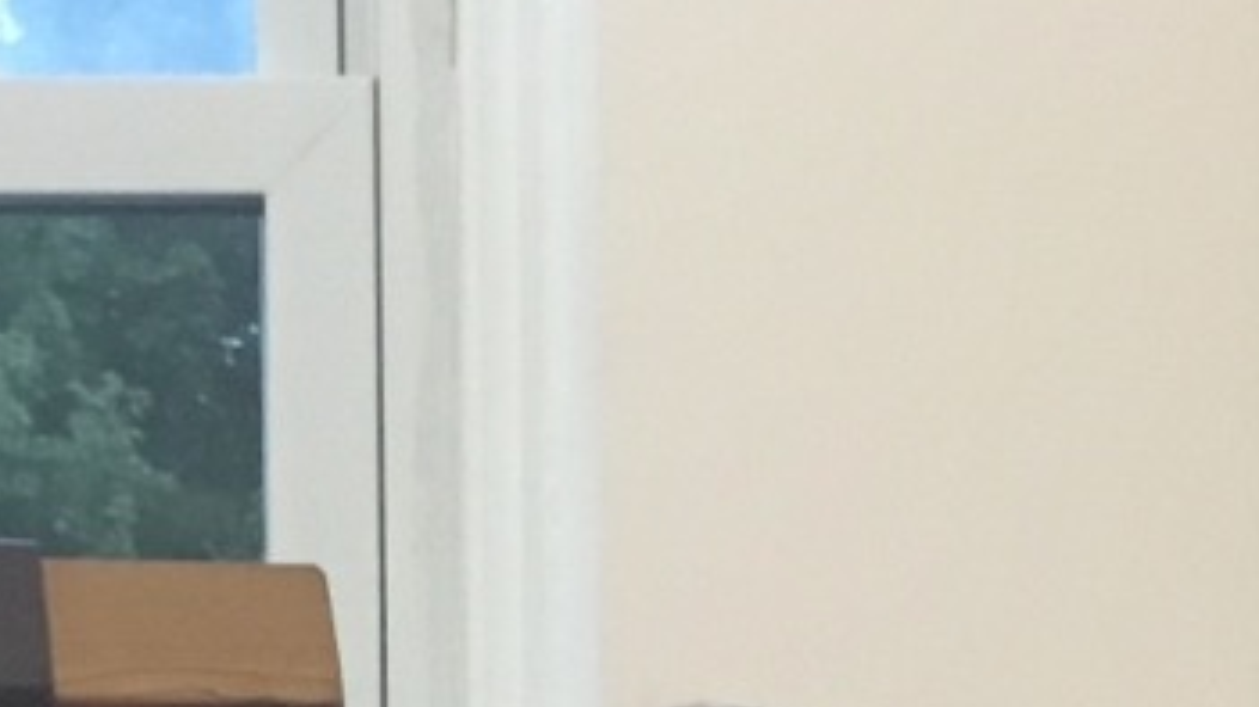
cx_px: 344
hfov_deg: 11.9
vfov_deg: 6.0
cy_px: 2509
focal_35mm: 180
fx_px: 6006
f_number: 2.2
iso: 125
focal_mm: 4.15
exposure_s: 1/30
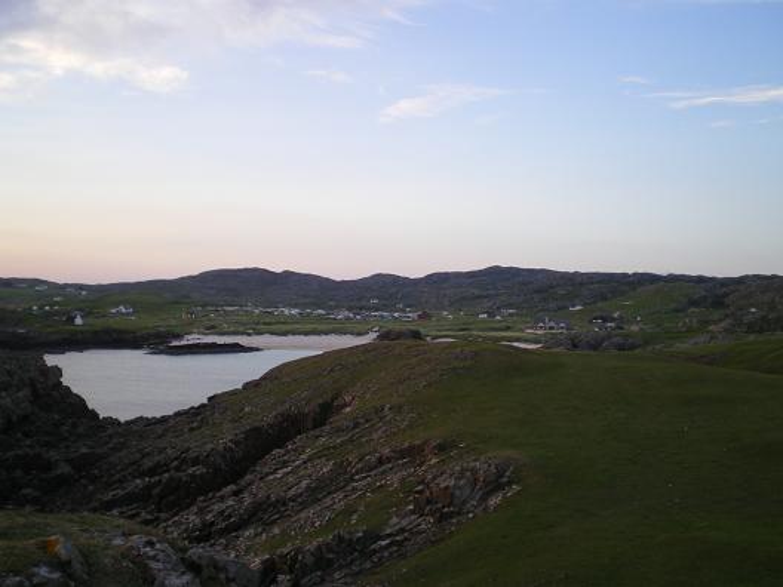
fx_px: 860
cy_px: 294
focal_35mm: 38
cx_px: 392
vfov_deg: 37.7
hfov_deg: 49.0
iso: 64
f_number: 3.1
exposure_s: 1/50
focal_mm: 6.3
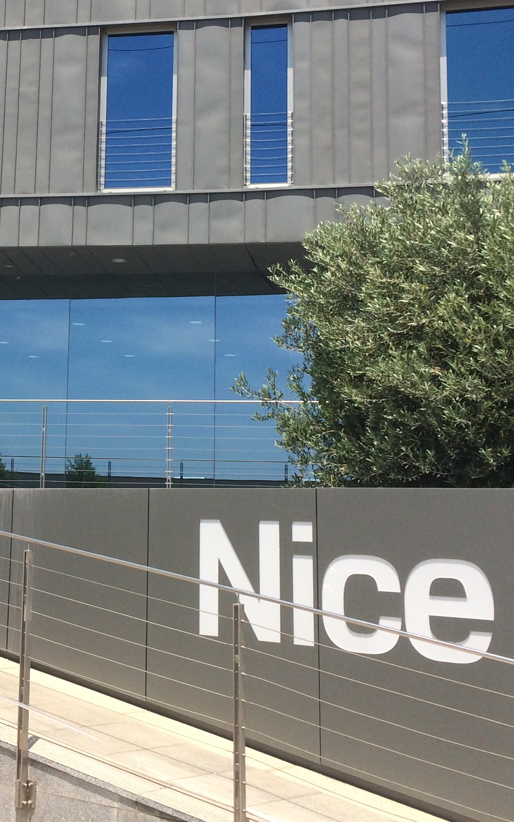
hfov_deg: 22.5
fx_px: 1255
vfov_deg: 35.9
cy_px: 278
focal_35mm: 56
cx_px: 36
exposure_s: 1/2415
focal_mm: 4.15
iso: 32
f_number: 2.2
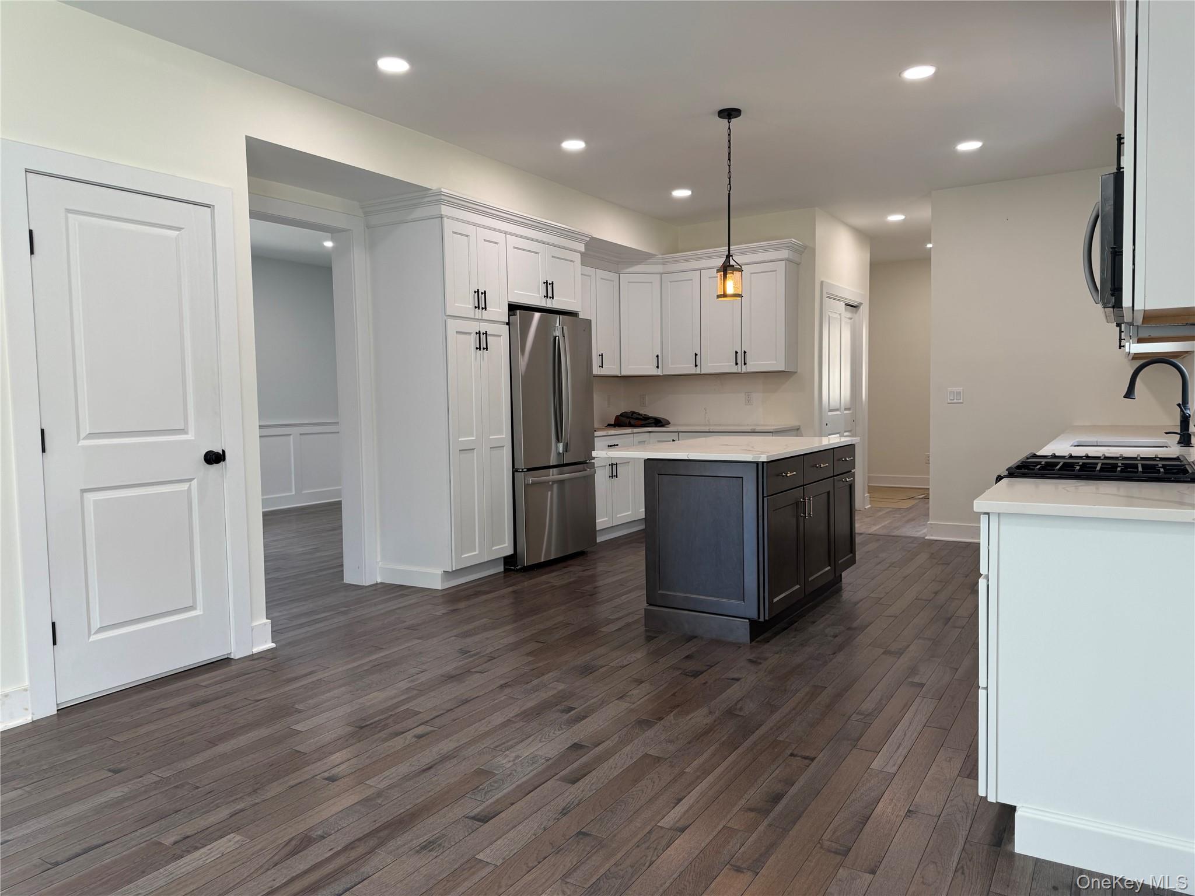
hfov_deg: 71.6
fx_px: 829
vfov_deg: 56.8
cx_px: 598
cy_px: 448
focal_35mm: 24
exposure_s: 1/120
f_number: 1.78
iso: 80
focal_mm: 6.76
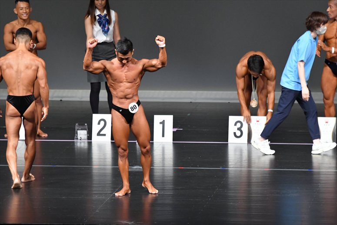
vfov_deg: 4.6
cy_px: 112
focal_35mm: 300
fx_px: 2807
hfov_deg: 6.9
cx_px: 168
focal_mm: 200
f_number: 5.6
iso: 5000
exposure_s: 1/400
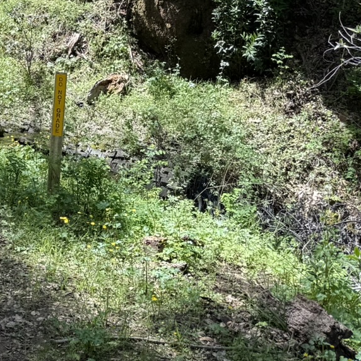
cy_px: -63
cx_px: -177
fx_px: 897
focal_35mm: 76
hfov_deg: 19.8
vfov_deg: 21.3
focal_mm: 6.76
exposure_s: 1/849
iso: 80
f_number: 1.78
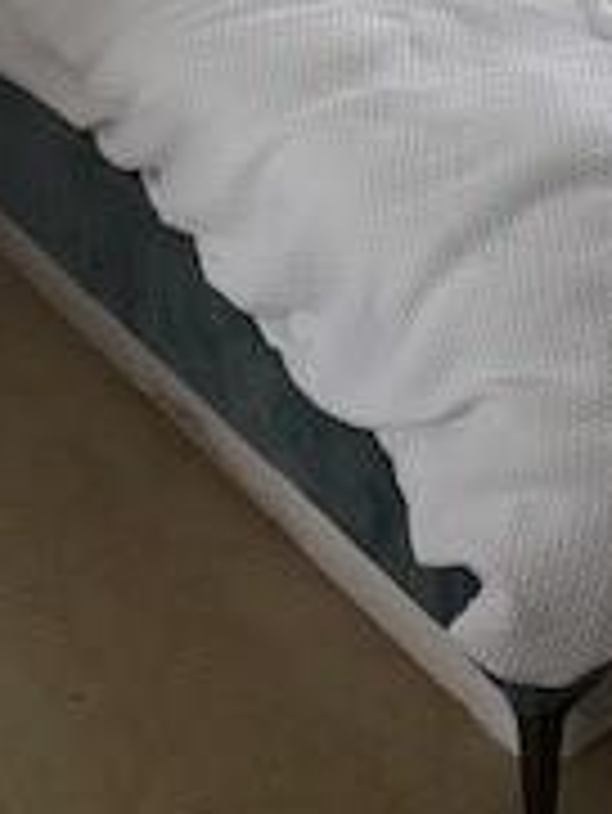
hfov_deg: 15.2
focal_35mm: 92
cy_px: -324
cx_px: 824
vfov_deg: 19.2
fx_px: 2166
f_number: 1.8
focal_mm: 4.25
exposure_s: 1/129
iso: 25
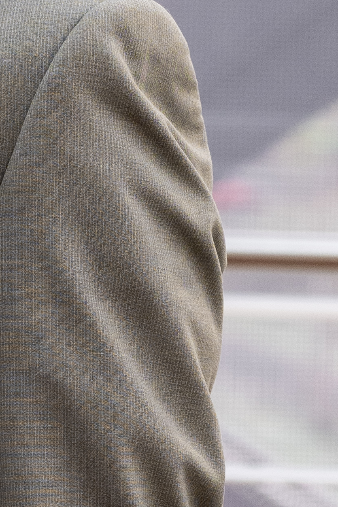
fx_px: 5733
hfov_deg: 3.4
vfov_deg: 5.1
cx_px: -296
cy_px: 191
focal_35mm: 407
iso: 1600
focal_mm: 85
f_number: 5.6
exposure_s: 1/60
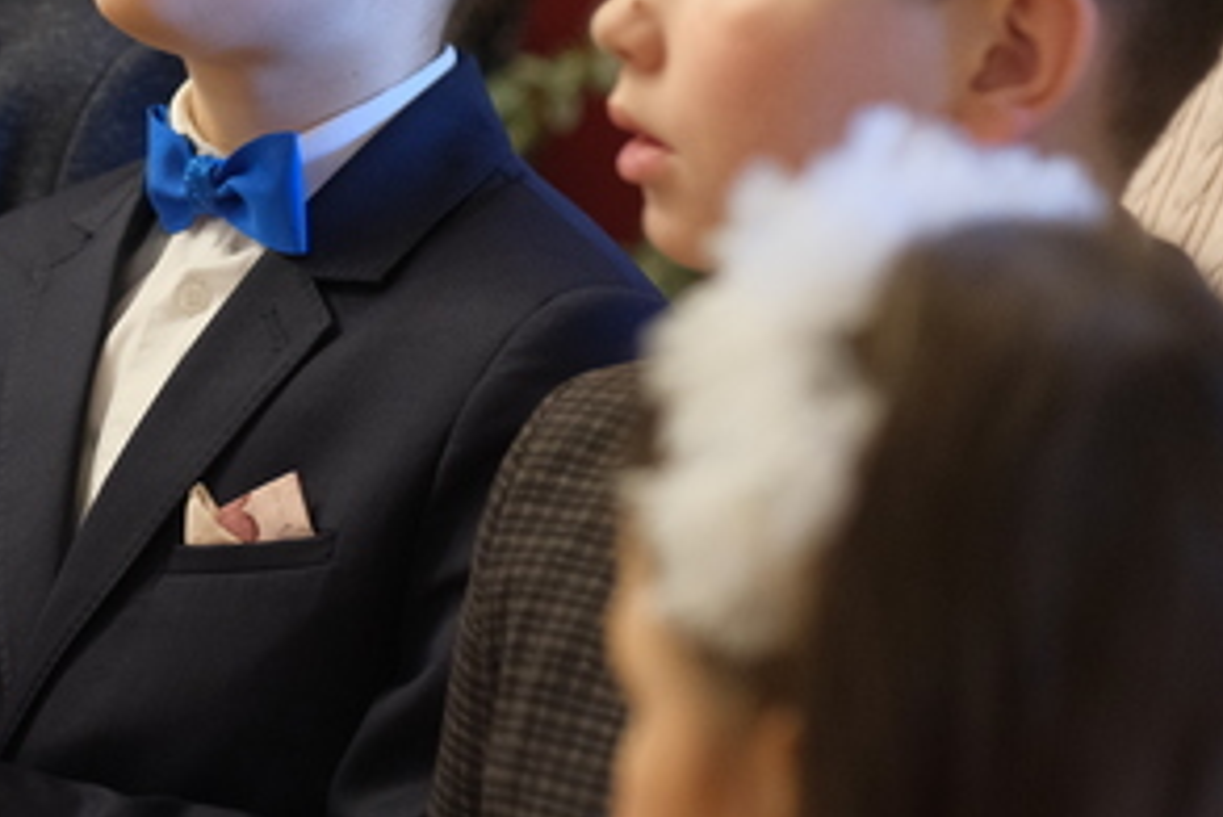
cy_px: 78
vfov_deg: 7.5
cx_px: 34
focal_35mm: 184
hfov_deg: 11.1
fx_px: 6254
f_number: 2.2
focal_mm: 56
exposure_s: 1/110
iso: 2000
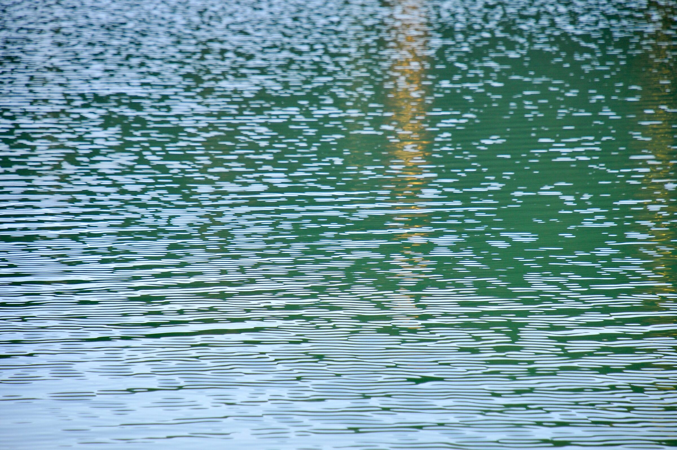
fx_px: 3803
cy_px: 225
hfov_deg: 10.2
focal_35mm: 202
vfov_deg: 6.8
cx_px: 338
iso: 250
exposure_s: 1/200
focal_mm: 135
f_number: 5.6
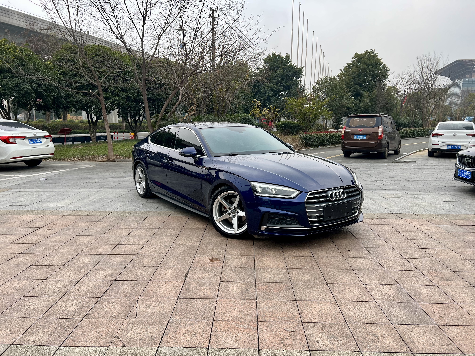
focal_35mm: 26
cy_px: 178
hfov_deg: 67.3
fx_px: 357
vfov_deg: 53.1
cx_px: 238
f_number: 1.5
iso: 50
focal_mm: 5.7
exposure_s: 1/859
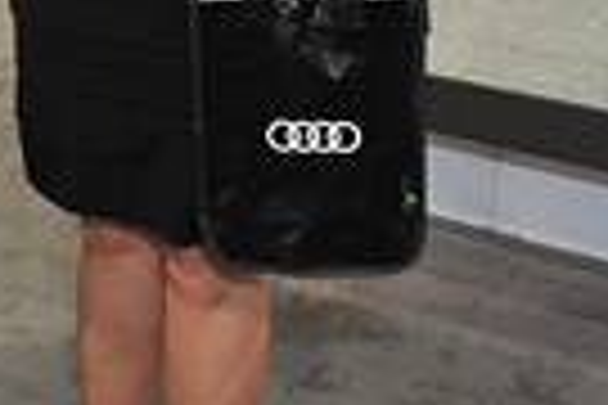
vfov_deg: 12.9
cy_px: -266
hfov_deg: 18.4
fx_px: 1655
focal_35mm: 98
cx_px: -306
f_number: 5
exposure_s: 1/100
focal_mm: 24
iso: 1250
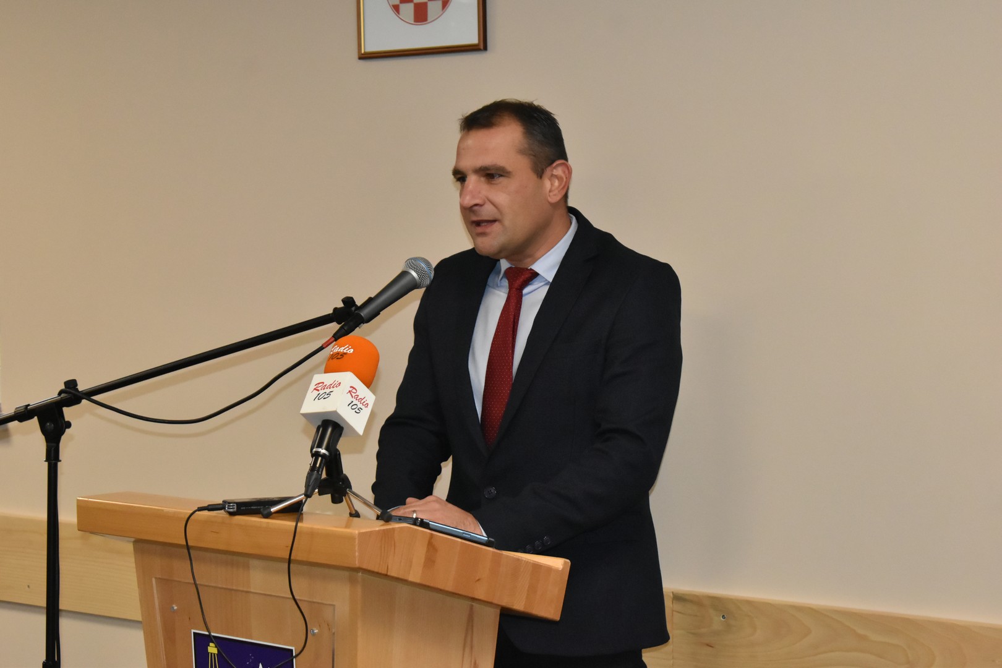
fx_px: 2296
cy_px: 334
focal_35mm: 82
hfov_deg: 24.6
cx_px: 501
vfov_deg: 16.6
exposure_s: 1/200
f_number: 5.6
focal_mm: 55
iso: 2500
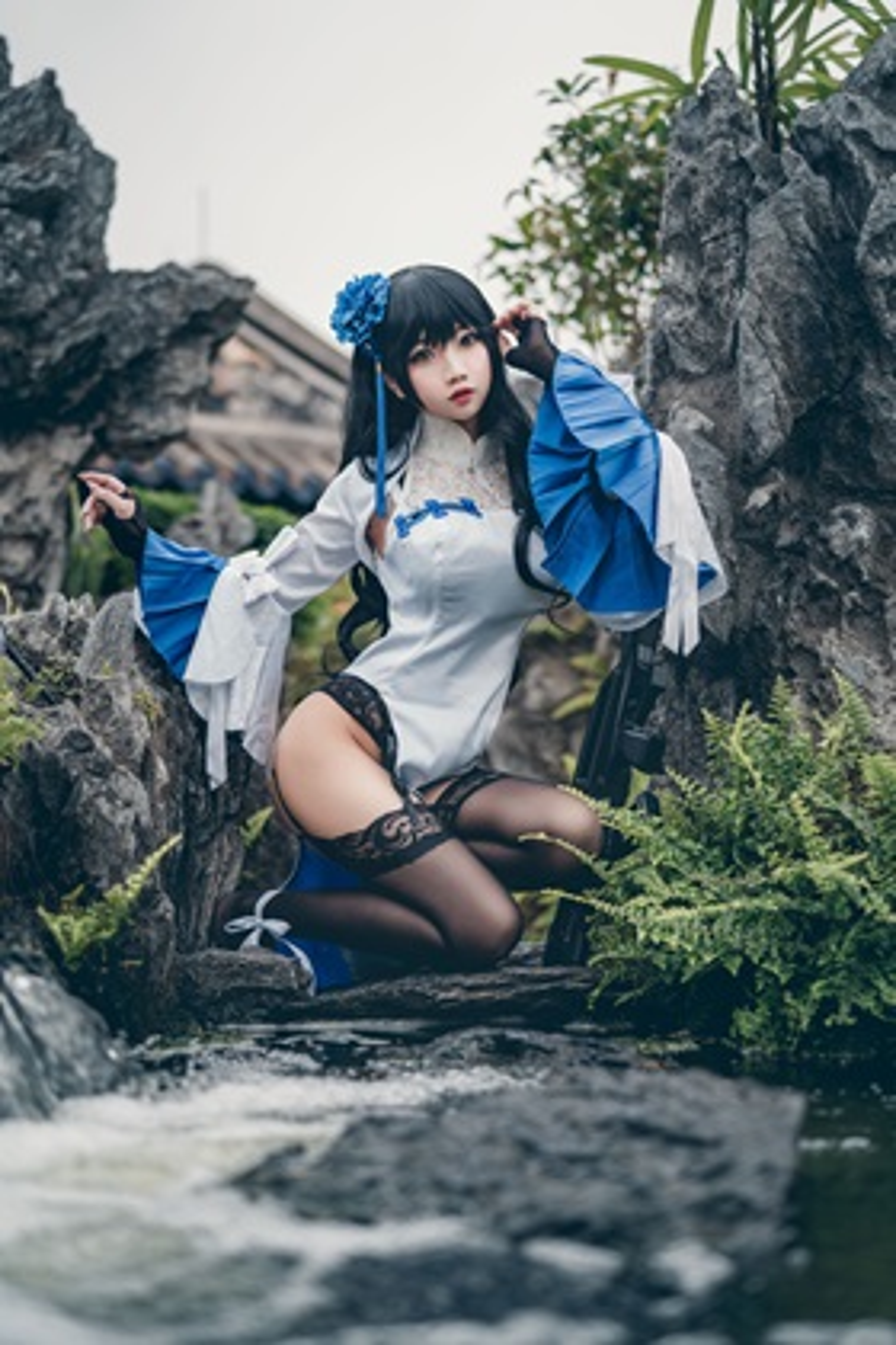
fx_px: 1867
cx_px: 448
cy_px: 672
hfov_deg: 27.0
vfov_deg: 39.6
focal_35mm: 50
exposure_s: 1/400
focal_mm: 50
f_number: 1.8
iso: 100
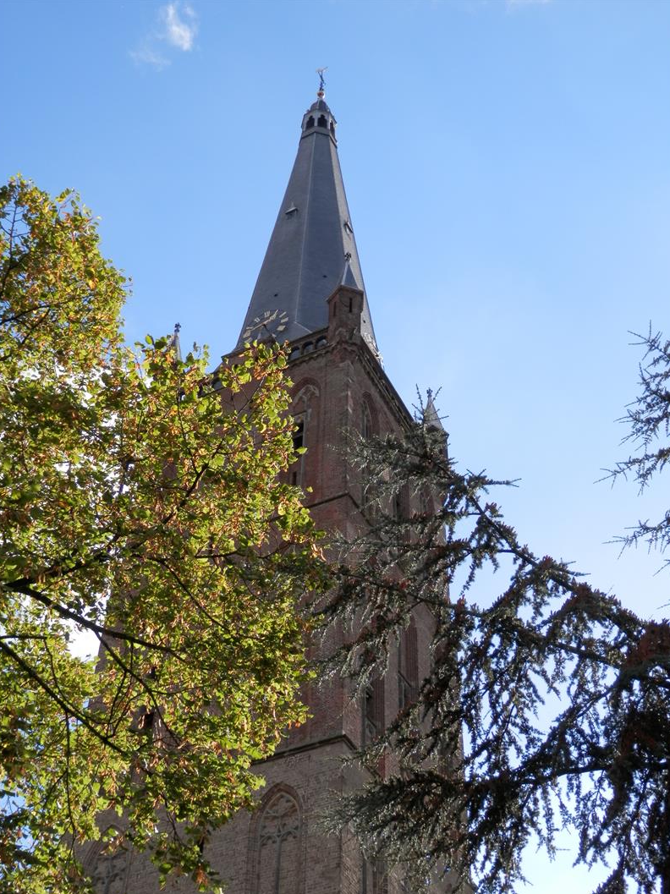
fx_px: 1188
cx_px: 333
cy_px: 454
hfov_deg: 31.5
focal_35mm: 46
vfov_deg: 41.3
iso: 80
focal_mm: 8
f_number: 3.8
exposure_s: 1/500
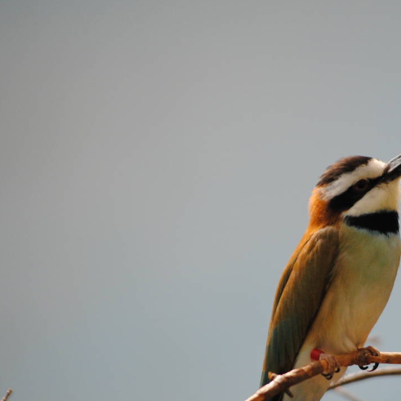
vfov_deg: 4.1
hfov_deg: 4.1
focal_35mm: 426
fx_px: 5583
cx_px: 341
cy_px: 256
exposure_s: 1/500
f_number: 5
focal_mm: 150
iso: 400
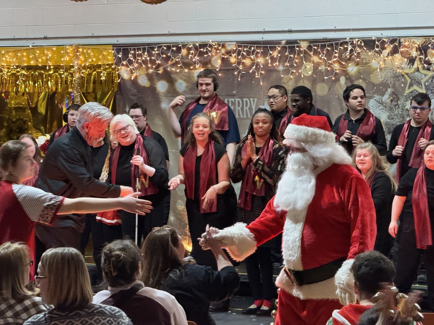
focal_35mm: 120
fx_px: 1505
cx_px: 217
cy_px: 162
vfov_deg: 12.3
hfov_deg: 16.4
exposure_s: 1/40
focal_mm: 15.66
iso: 640
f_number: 2.8
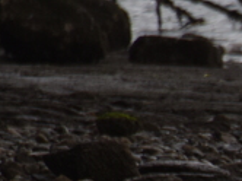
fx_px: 15532
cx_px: 827
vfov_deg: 0.7
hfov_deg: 0.9
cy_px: 330
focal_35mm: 2225
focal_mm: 300
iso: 250
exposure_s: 1/640
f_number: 5.6
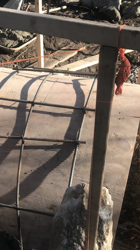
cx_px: 25
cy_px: 185
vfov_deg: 39.6
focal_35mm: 51
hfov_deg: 23.1
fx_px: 337
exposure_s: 1/573
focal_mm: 3.99
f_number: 1.8
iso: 20
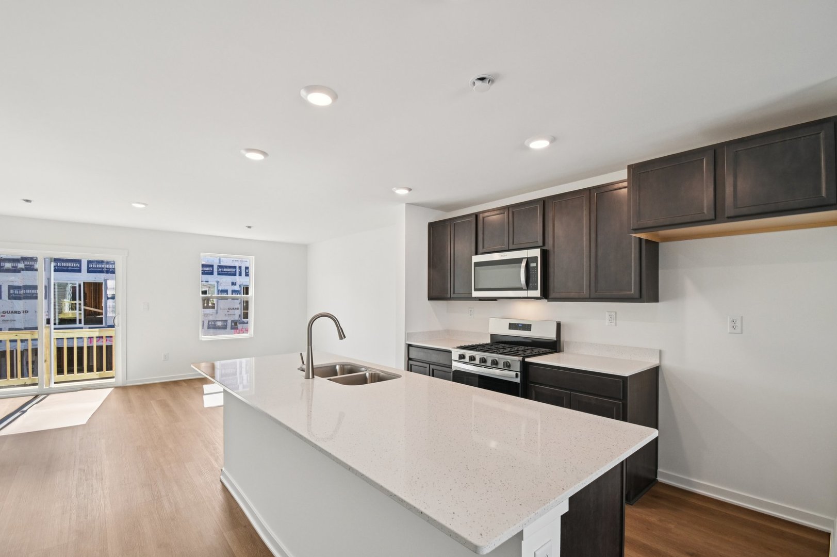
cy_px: 278
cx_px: 418
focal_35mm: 15
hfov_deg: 100.4
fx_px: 349
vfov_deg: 77.3
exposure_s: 1/25
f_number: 8
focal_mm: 10
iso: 100
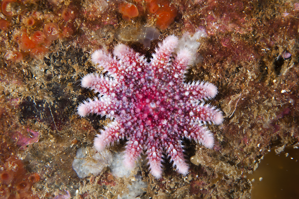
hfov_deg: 22.6
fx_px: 747
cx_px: 150
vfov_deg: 15.2
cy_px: 100
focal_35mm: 90
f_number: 32
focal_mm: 60
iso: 500
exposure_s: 1/200
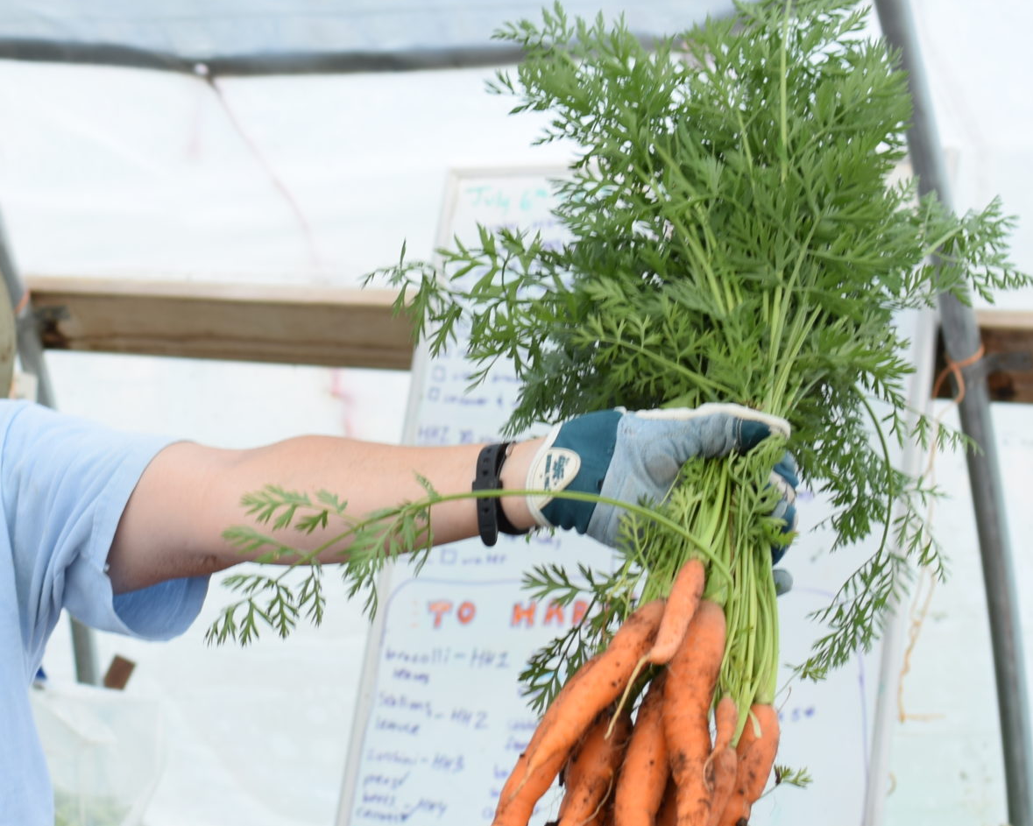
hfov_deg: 17.8
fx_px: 3272
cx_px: 210
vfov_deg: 14.4
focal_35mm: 107
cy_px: 515
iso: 100
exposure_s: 1/100
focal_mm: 35
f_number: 4
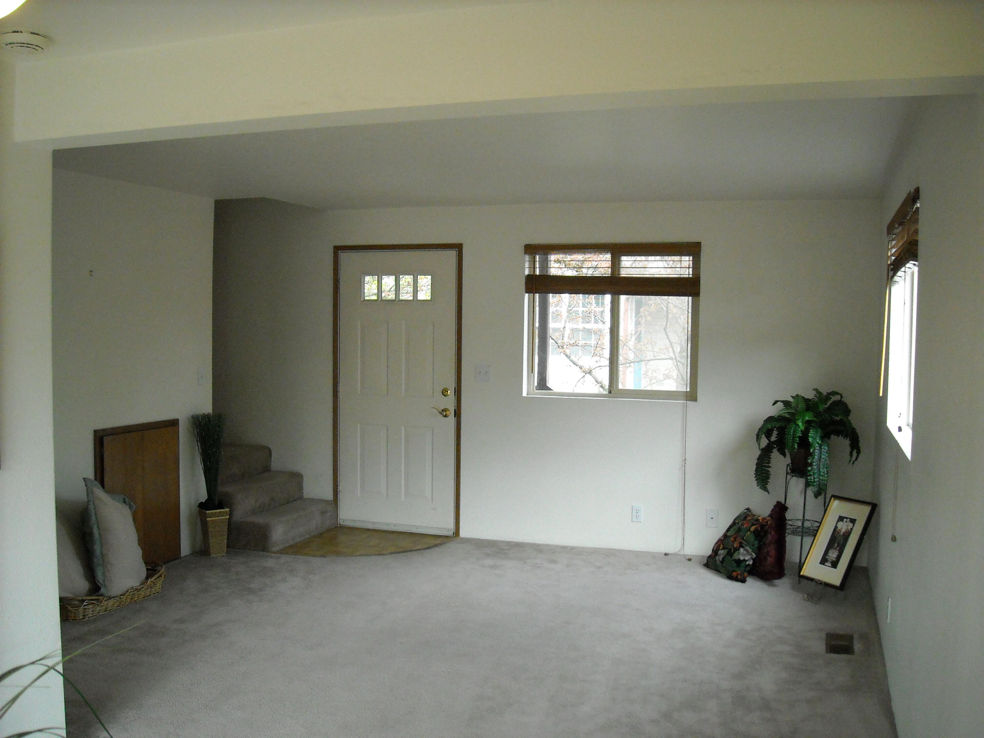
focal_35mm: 35
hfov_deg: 52.6
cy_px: 369
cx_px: 492
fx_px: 995
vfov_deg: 40.7
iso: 436
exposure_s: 1/250
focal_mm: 5.7
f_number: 2.8
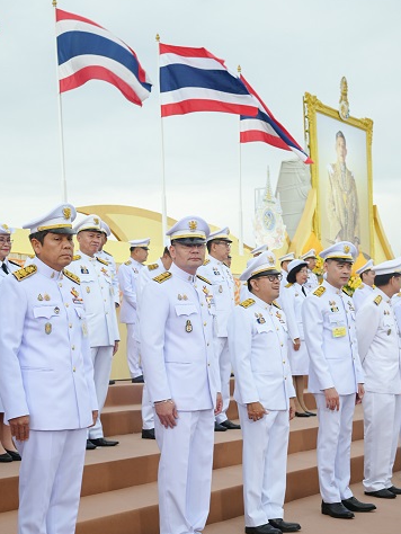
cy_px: 299
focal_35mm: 53
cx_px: 199
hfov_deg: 27.5
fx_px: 818
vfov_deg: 36.1
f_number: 8
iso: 200
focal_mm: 48
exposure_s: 1/80
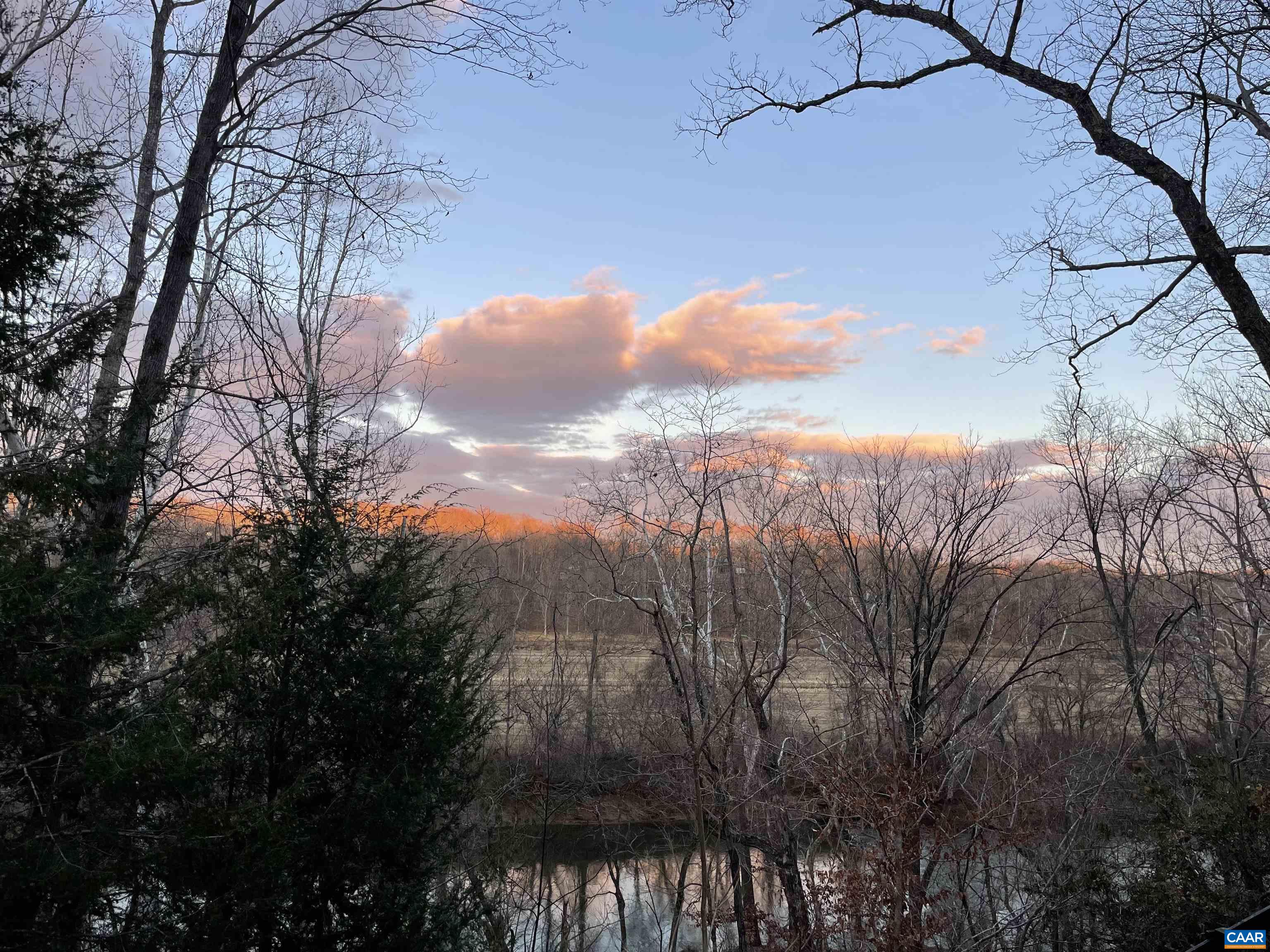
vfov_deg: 53.1
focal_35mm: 26
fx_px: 954
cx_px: 635
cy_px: 476
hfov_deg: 67.3
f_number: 1.6
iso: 32
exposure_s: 1/302
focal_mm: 4.2
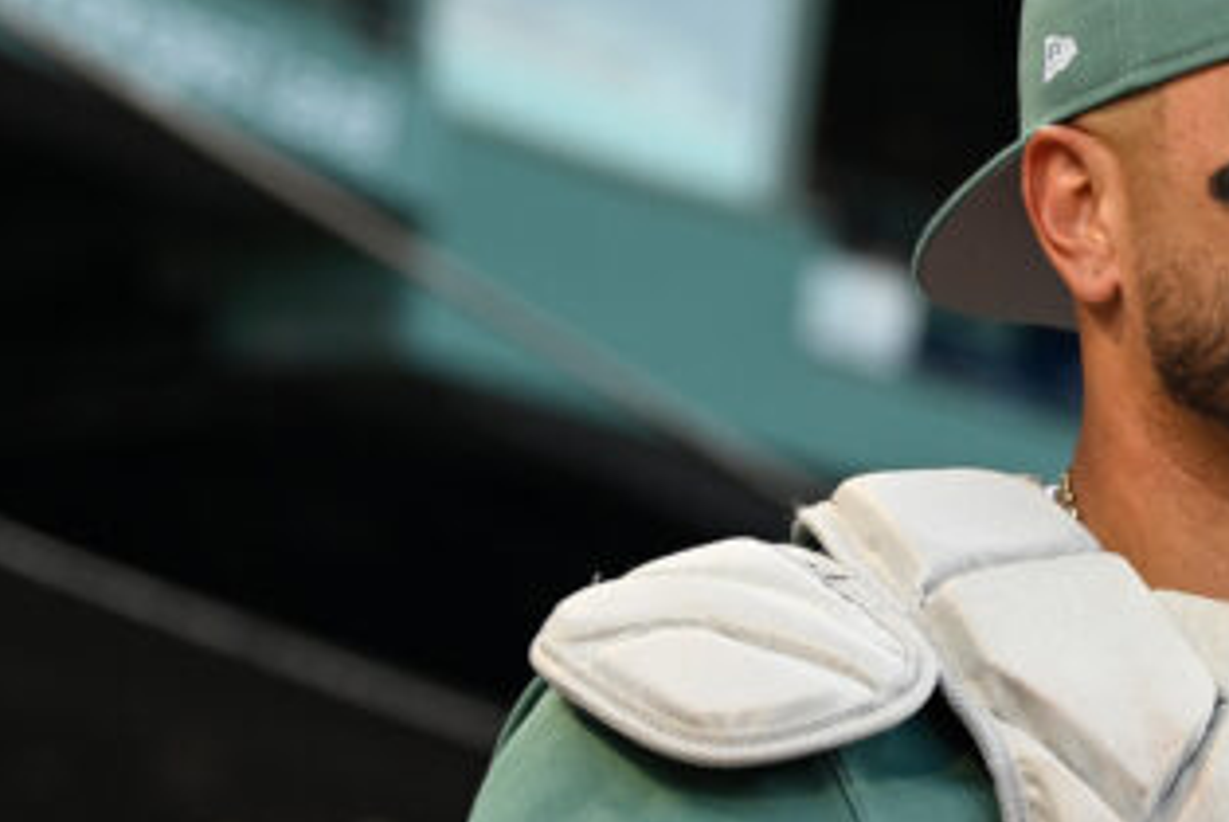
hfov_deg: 8.9
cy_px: 573
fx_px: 7791
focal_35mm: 228
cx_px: 1401
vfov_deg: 6.0
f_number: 3.5
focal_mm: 70
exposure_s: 1/1000
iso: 560
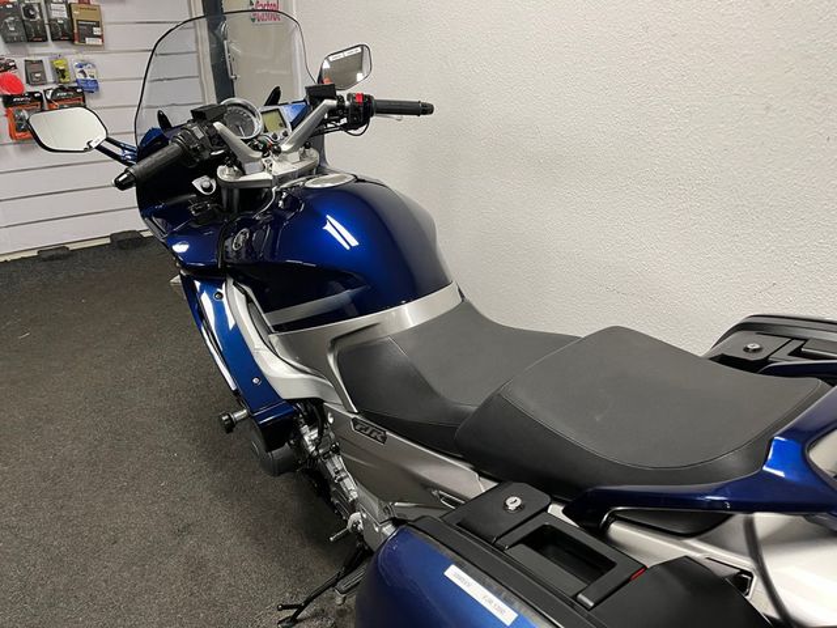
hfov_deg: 67.3
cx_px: 418
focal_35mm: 26
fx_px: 629
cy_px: 314
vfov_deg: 53.1
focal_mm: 5.1
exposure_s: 1/50
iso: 80
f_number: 1.6
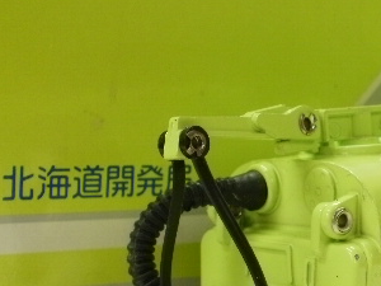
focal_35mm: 94
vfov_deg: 15.5
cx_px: 363
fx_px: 1035
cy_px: 266
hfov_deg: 20.3
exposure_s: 1/15
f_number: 4
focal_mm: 7.7
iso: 125
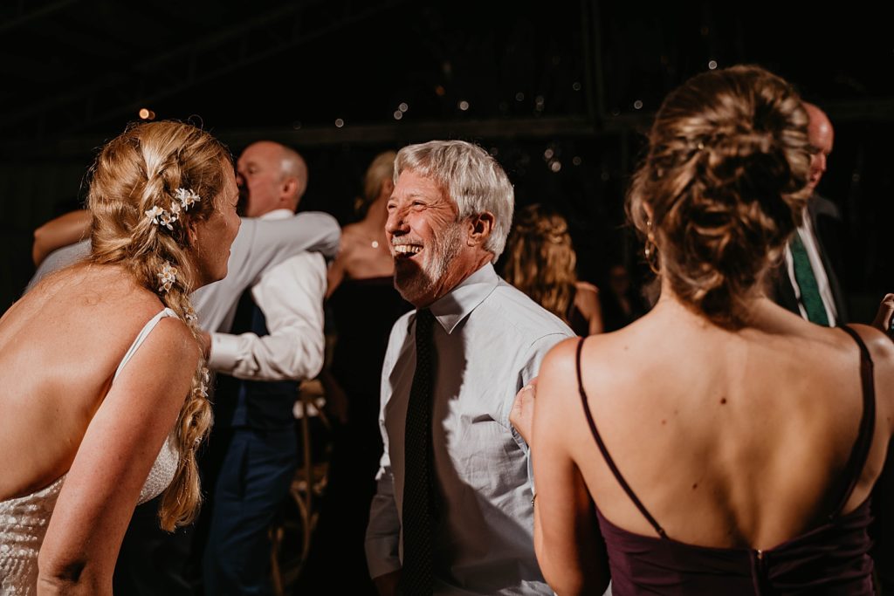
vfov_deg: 29.3
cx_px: 447
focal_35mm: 46
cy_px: 298
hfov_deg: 42.7
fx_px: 1142
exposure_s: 1/400
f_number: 2.8
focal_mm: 46
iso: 640
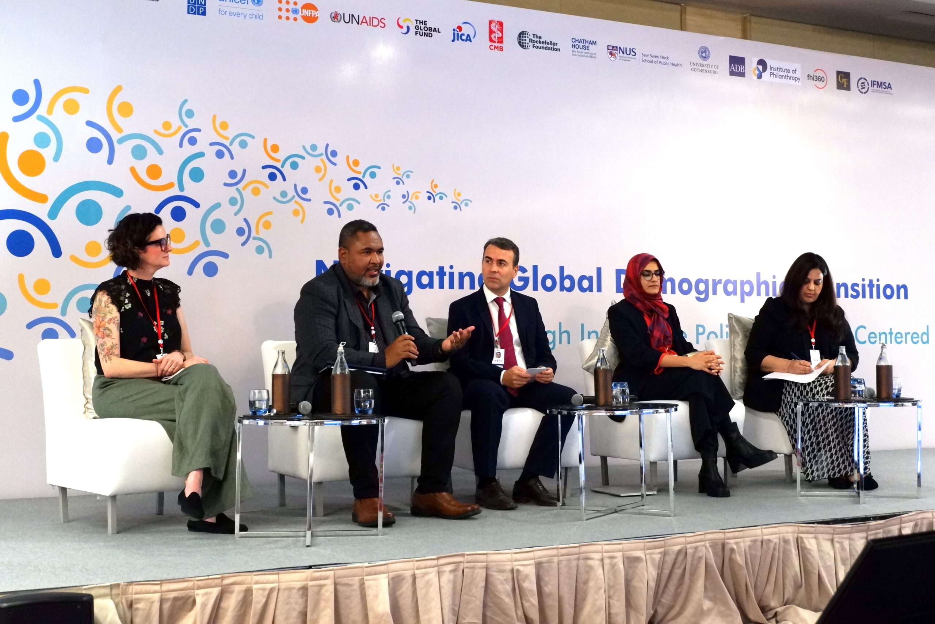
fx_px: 1247
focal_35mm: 48
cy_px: 312
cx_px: 468
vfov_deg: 28.1
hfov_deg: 41.1
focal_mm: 32.5
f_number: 5
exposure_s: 1/200
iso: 3200
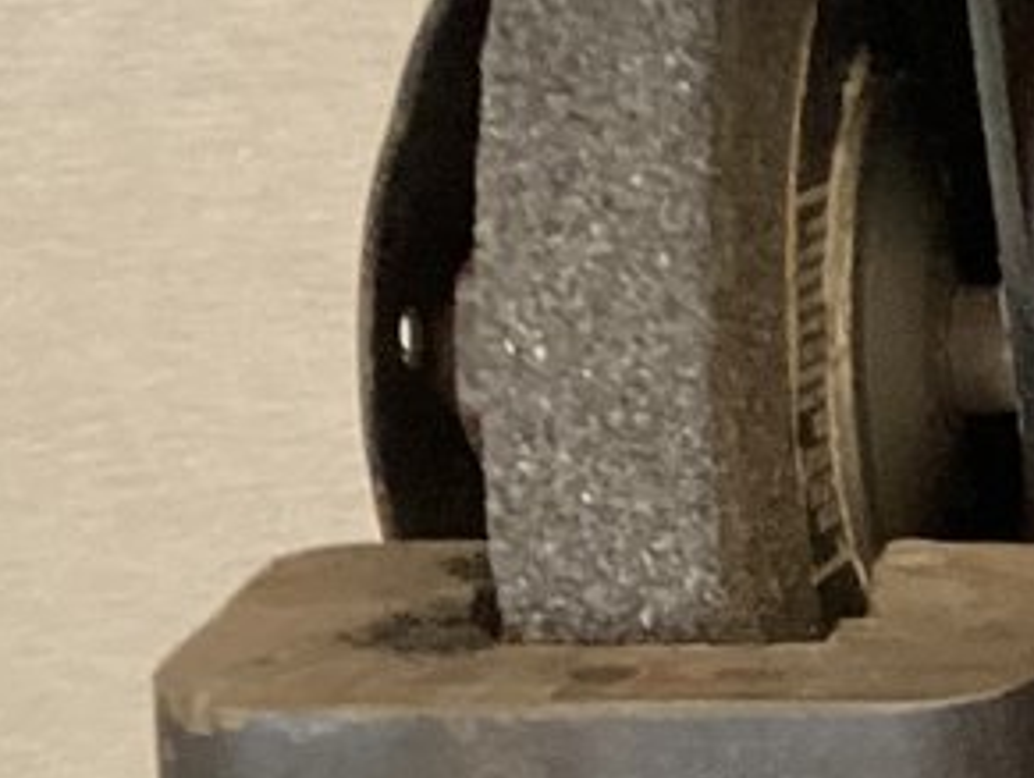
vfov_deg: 9.2
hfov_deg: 11.1
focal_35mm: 161
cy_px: 531
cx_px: 2073
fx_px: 4815
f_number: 2.4
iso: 250
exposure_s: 1/40
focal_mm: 3.3
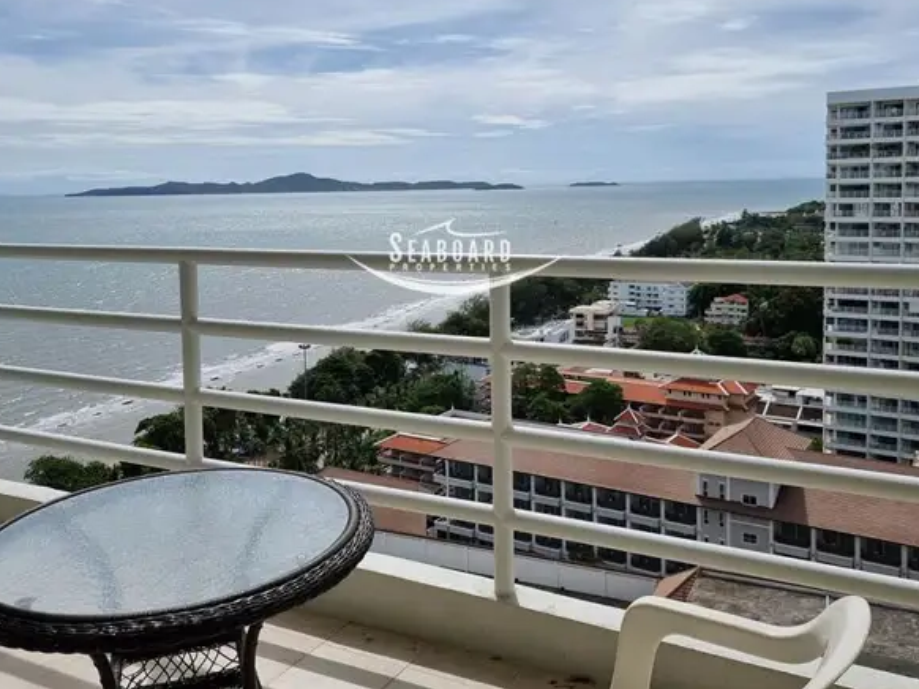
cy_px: 261
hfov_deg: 55.4
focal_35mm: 33
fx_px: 876
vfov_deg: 42.6
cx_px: 456
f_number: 1.8
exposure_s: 1/2544
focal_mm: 6.7
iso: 50
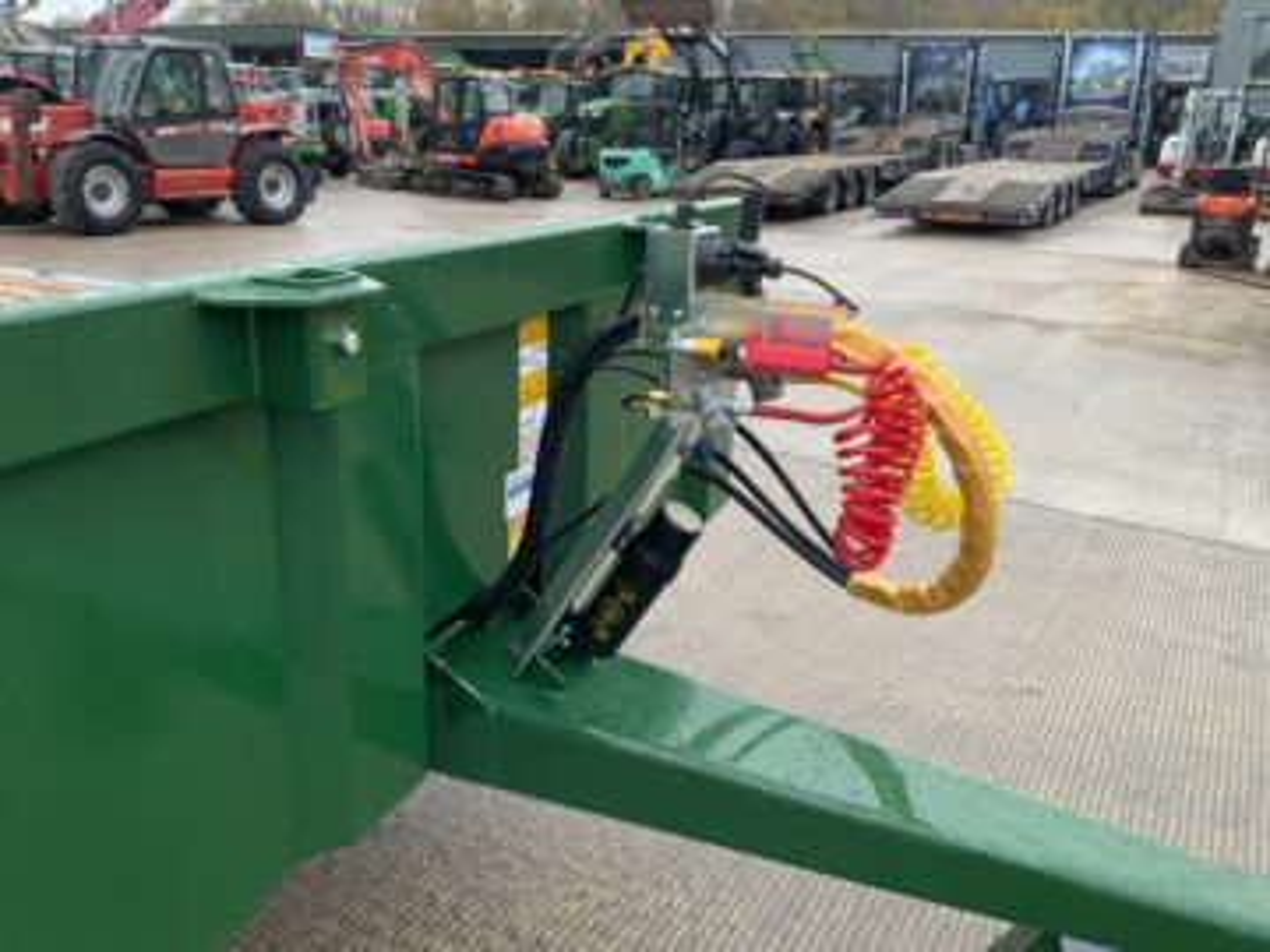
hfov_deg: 61.7
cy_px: 476
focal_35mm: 29
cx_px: 635
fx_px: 1064
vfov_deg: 48.2
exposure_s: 1/122
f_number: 1.8
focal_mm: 3
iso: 20
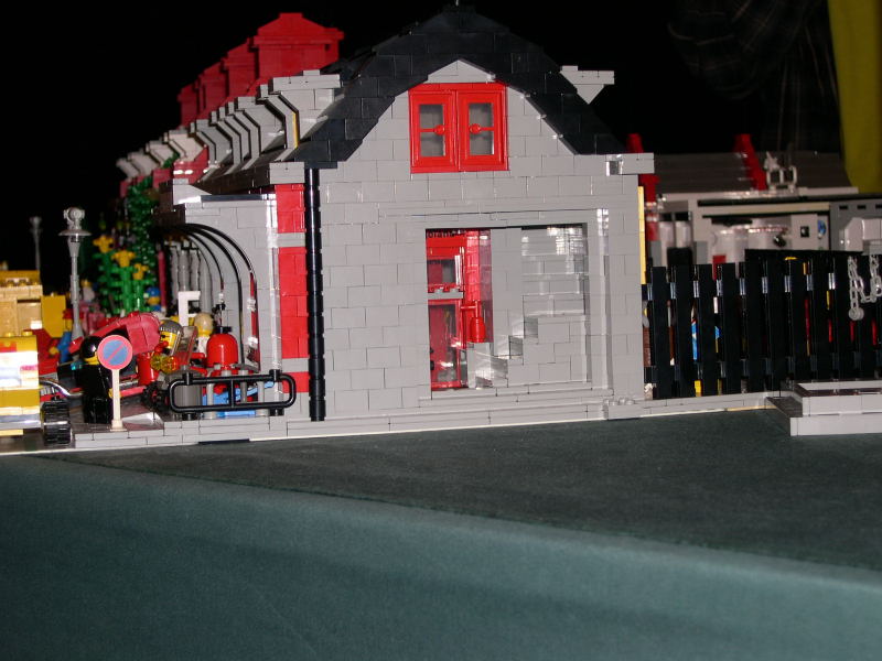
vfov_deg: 20.4
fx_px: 1835
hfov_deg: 27.0
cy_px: 330
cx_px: 441
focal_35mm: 72
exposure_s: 1/60
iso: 100
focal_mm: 15.3
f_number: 3.8
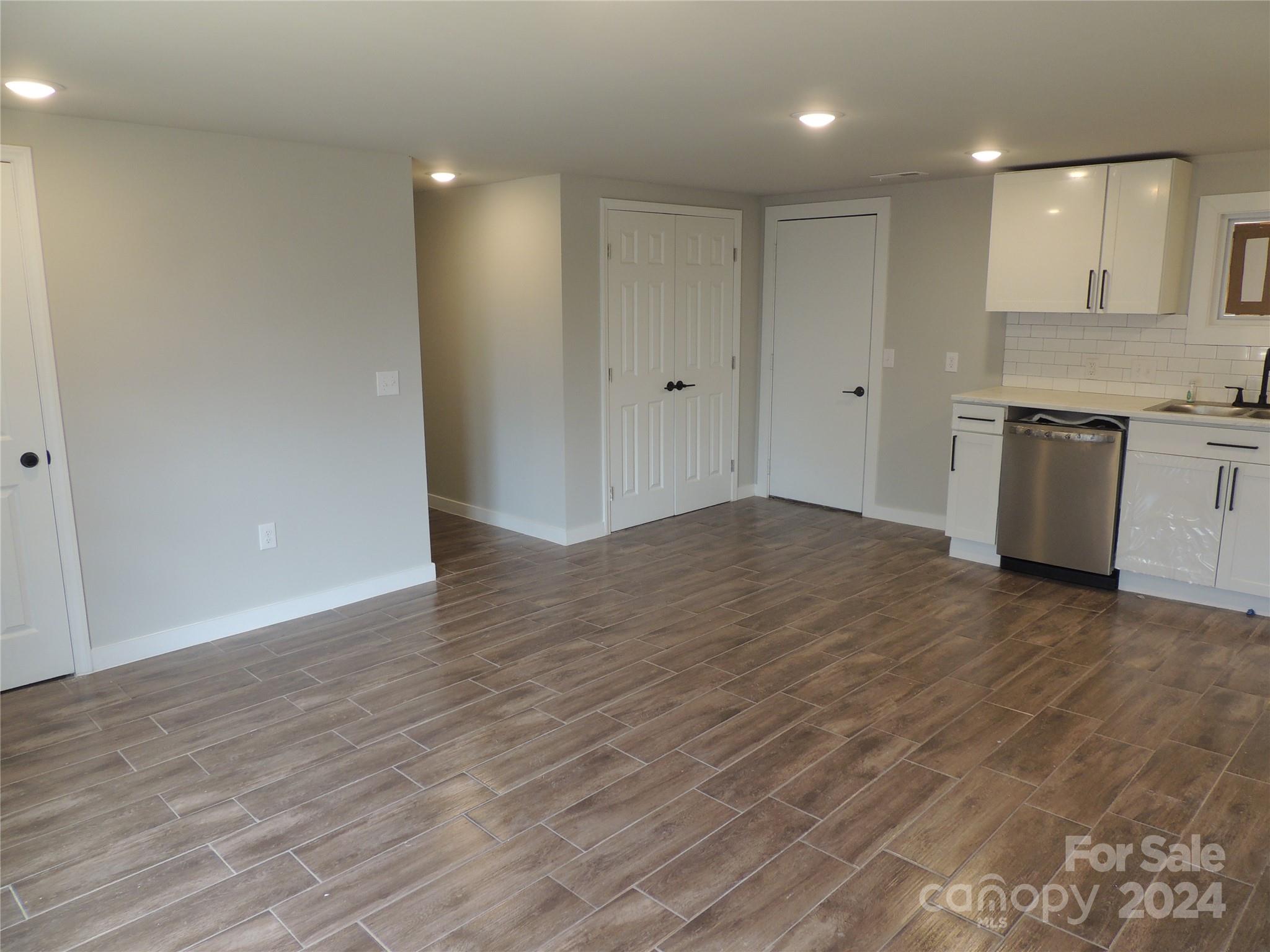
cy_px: 476
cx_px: 635
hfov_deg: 71.6
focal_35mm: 24
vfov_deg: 56.8
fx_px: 881
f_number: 3
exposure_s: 1/30
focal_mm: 4.3
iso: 125
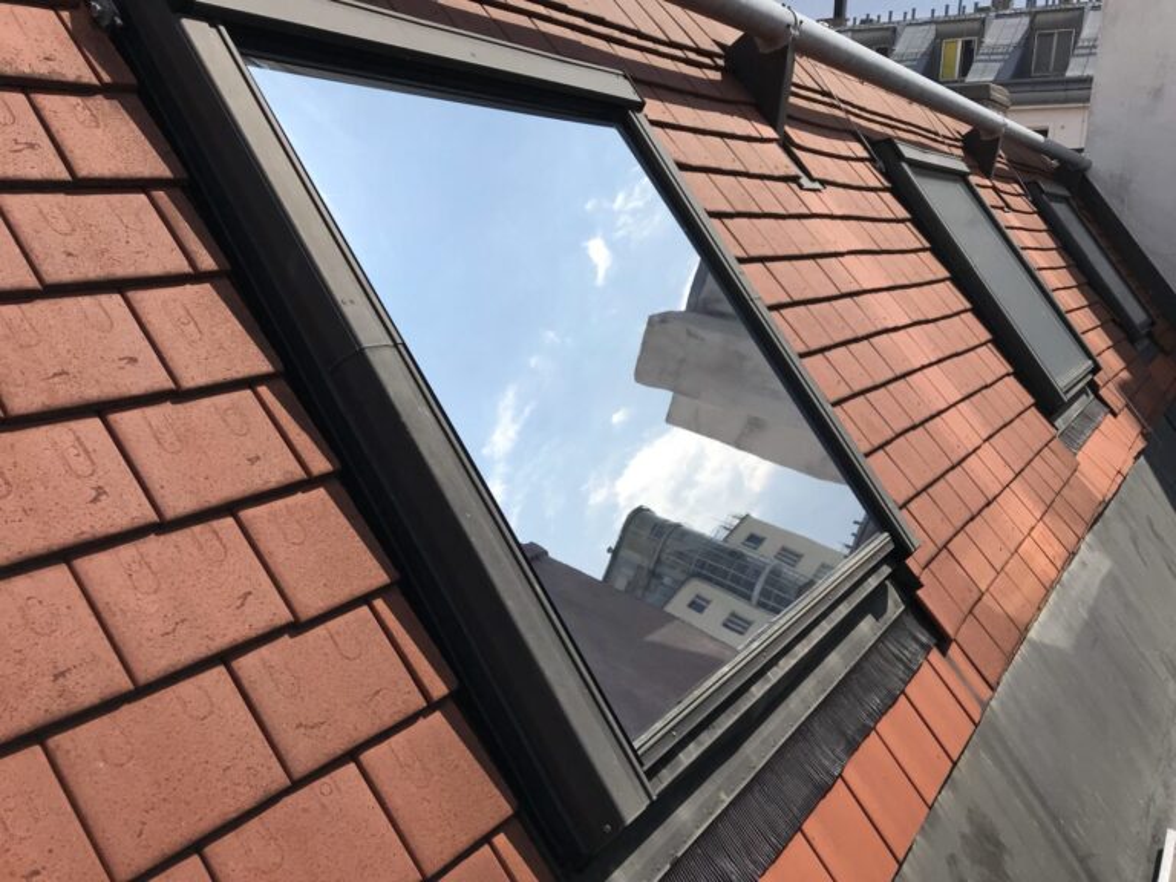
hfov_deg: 63.4
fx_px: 951
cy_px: 441
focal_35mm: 28
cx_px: 588
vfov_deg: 49.7
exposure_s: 1/4566
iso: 20
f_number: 1.8
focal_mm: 3.99
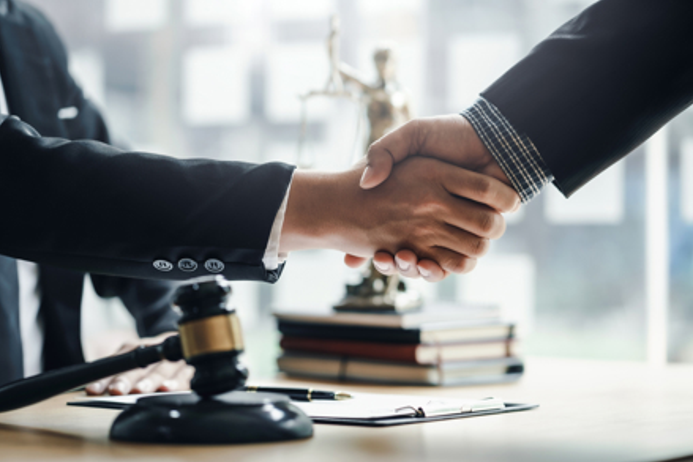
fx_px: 1694
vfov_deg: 15.5
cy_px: 229
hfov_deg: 23.1
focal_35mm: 88
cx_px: 355
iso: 200
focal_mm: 85
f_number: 2.8
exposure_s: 1/250
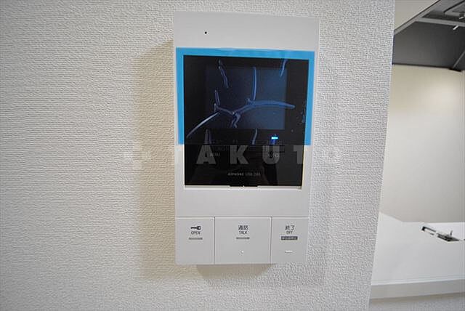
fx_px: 155
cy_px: 156
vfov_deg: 90.1
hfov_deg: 112.6
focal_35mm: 12
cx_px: 232
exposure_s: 1/50
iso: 800
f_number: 4.5
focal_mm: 8
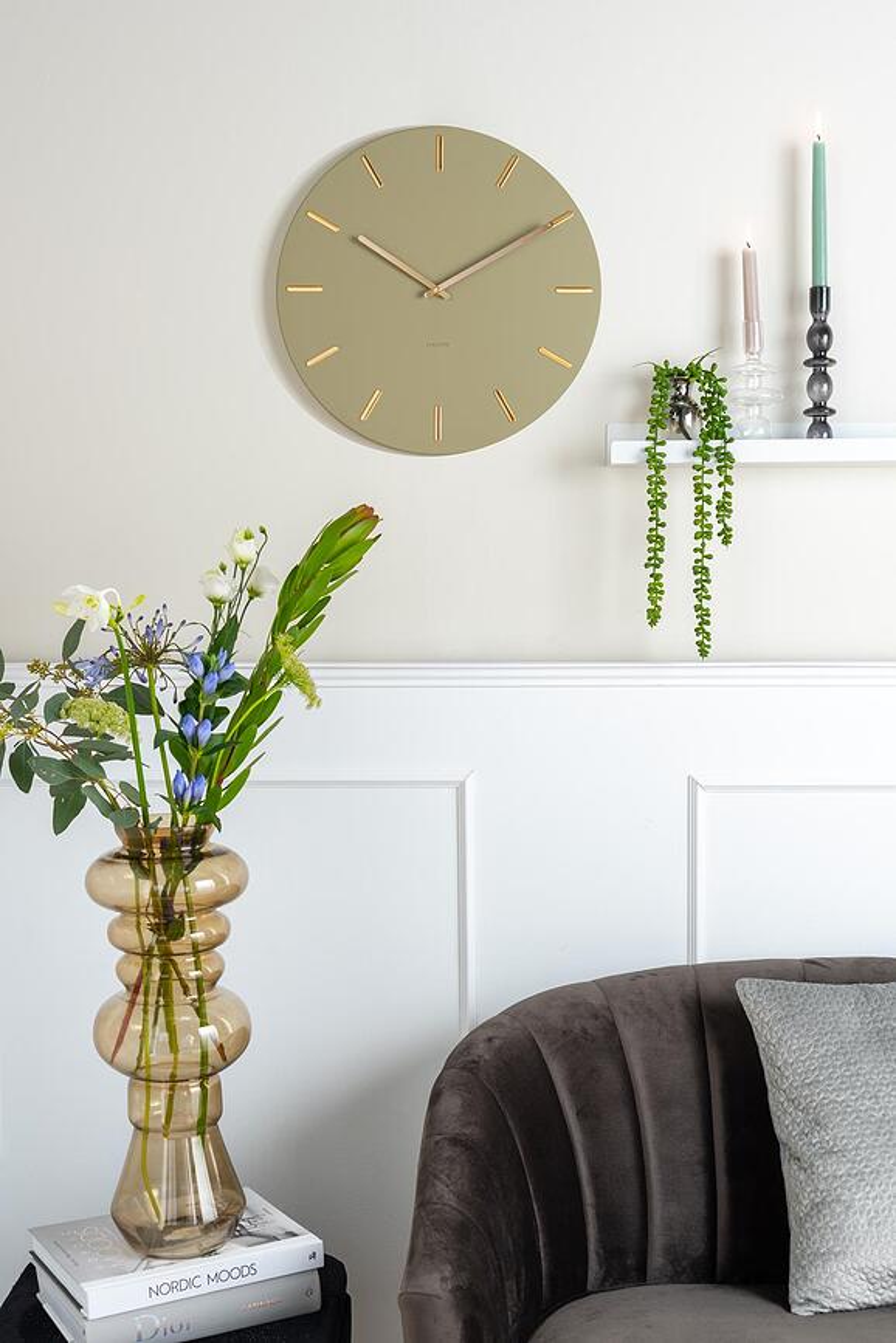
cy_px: 672
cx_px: 448
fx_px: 1792
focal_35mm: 48
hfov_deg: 28.1
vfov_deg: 41.1
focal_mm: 48
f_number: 10
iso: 200
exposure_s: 1/80
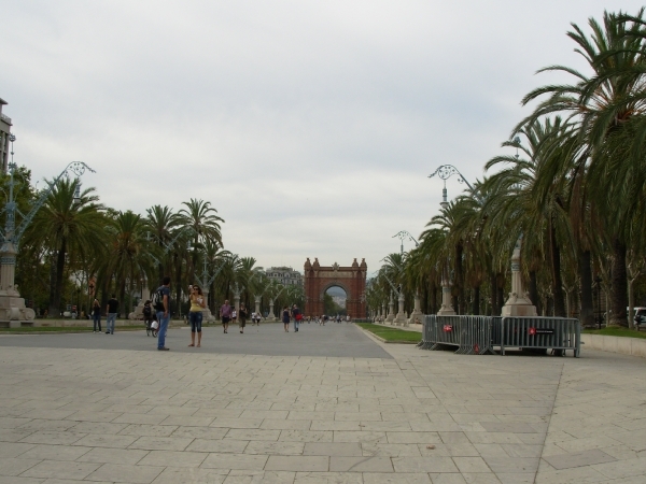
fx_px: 709
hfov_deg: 49.0
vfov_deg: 37.7
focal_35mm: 38
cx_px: 323
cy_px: 242
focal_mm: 6.3
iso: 50
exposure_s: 1/373
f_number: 4.9
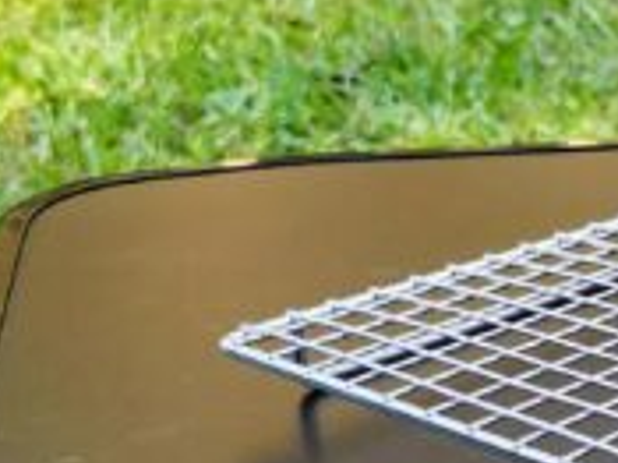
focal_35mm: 105
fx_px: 1873
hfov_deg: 17.2
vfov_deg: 13.5
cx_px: 879
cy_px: 629
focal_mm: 5.4
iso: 50
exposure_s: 1/180
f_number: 1.8
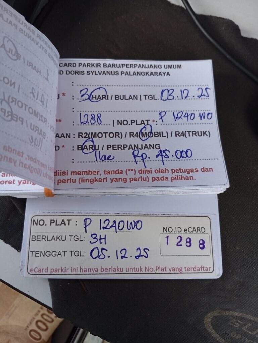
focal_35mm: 27
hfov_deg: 51.5
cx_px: 129
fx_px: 268
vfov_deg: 65.2
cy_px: 172
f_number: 1.8
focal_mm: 3.98
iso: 82
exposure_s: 1/50
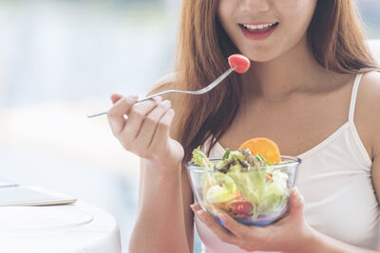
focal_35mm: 240
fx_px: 2534
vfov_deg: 5.7
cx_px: 190
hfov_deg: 8.6
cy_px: 126
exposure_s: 1/500
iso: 400
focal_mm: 240
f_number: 5.6
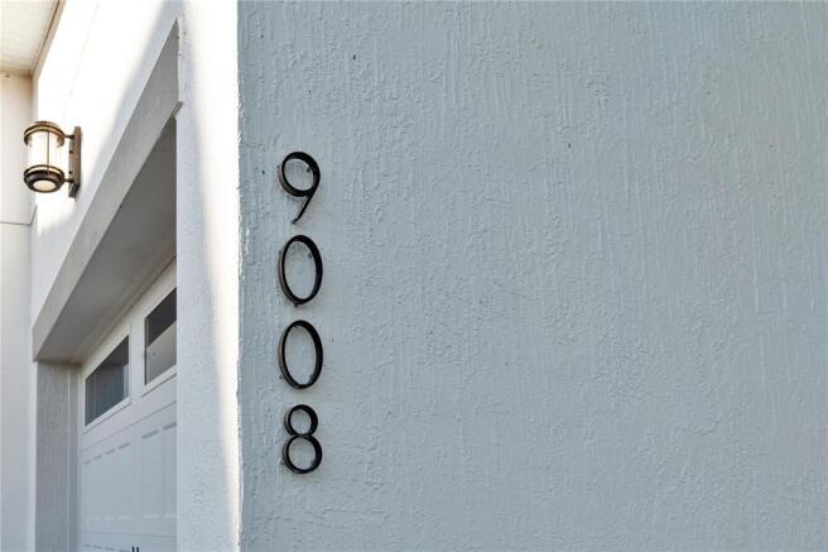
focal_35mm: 29
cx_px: 414
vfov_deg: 44.9
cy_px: 276
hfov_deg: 63.7
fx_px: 667
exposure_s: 1/125
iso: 100
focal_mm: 29
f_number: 8
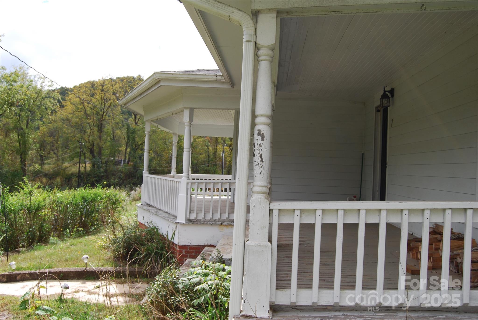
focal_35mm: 33
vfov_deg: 40.1
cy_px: 160
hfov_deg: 57.2
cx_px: 239
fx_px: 439
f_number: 7.1
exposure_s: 1/200
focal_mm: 22
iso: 100
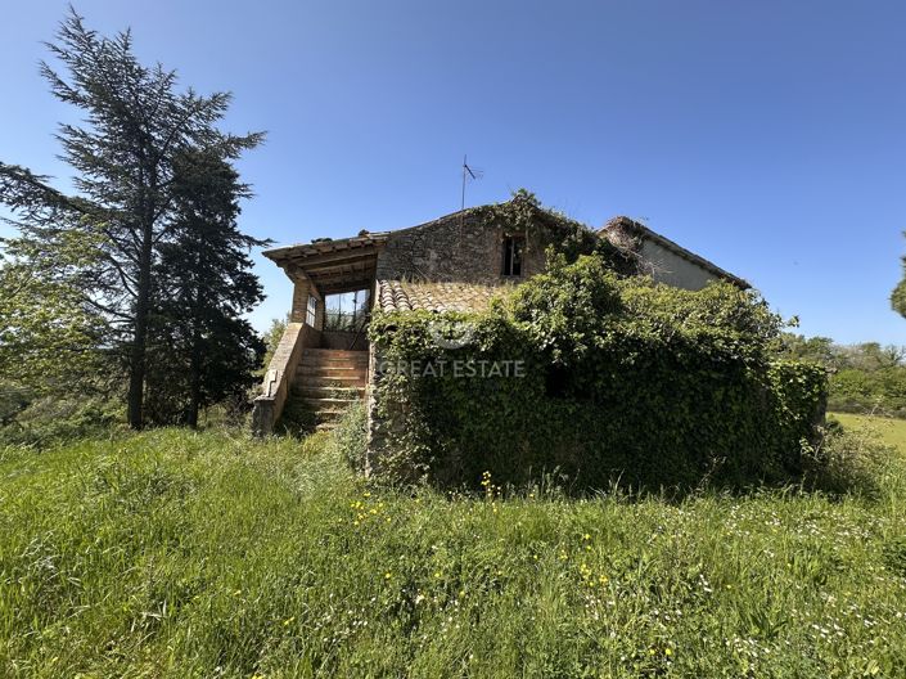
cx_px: 453
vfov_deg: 85.6
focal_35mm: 14
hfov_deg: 102.1
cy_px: 340
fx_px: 366
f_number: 2.2
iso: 40
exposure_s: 1/725
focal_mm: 2.22
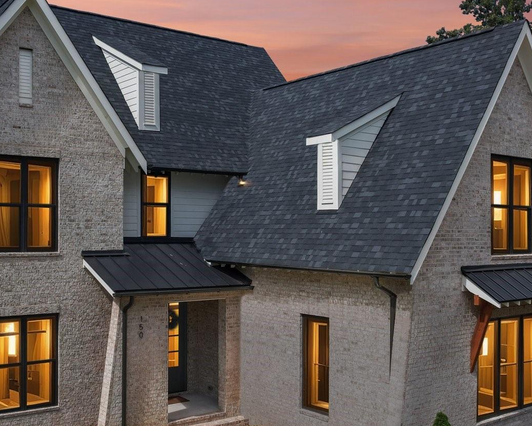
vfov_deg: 36.5
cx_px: 204
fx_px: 646
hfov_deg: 44.5
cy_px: 230
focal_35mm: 41
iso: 100
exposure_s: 1/1600
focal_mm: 8.38
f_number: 2.8
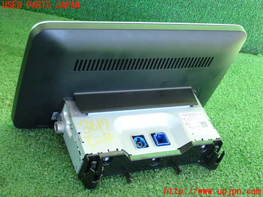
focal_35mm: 62
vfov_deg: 23.7
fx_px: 471
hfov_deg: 31.2
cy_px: 98
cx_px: 132
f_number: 3.6
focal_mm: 11.09
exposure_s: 1/125
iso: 640
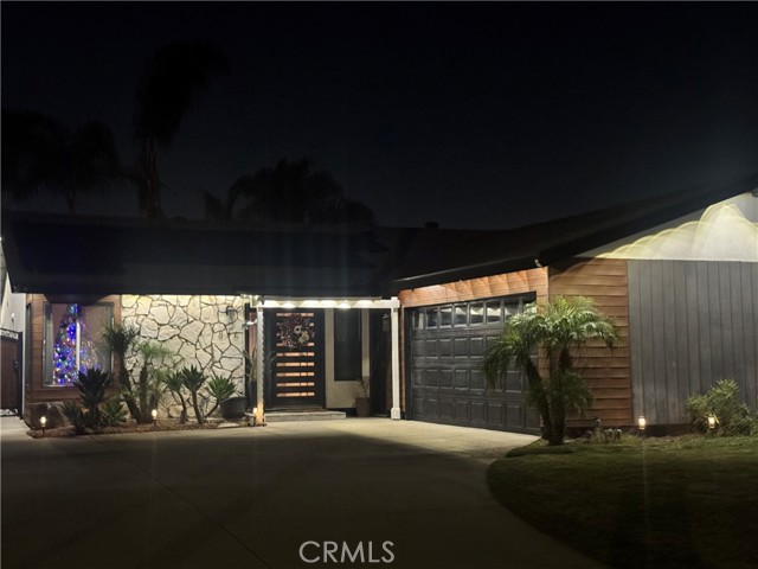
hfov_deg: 39.7
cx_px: 379
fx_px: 1051
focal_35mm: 48
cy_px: 284
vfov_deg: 30.3
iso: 800
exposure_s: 1/24
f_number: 1.78
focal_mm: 6.76
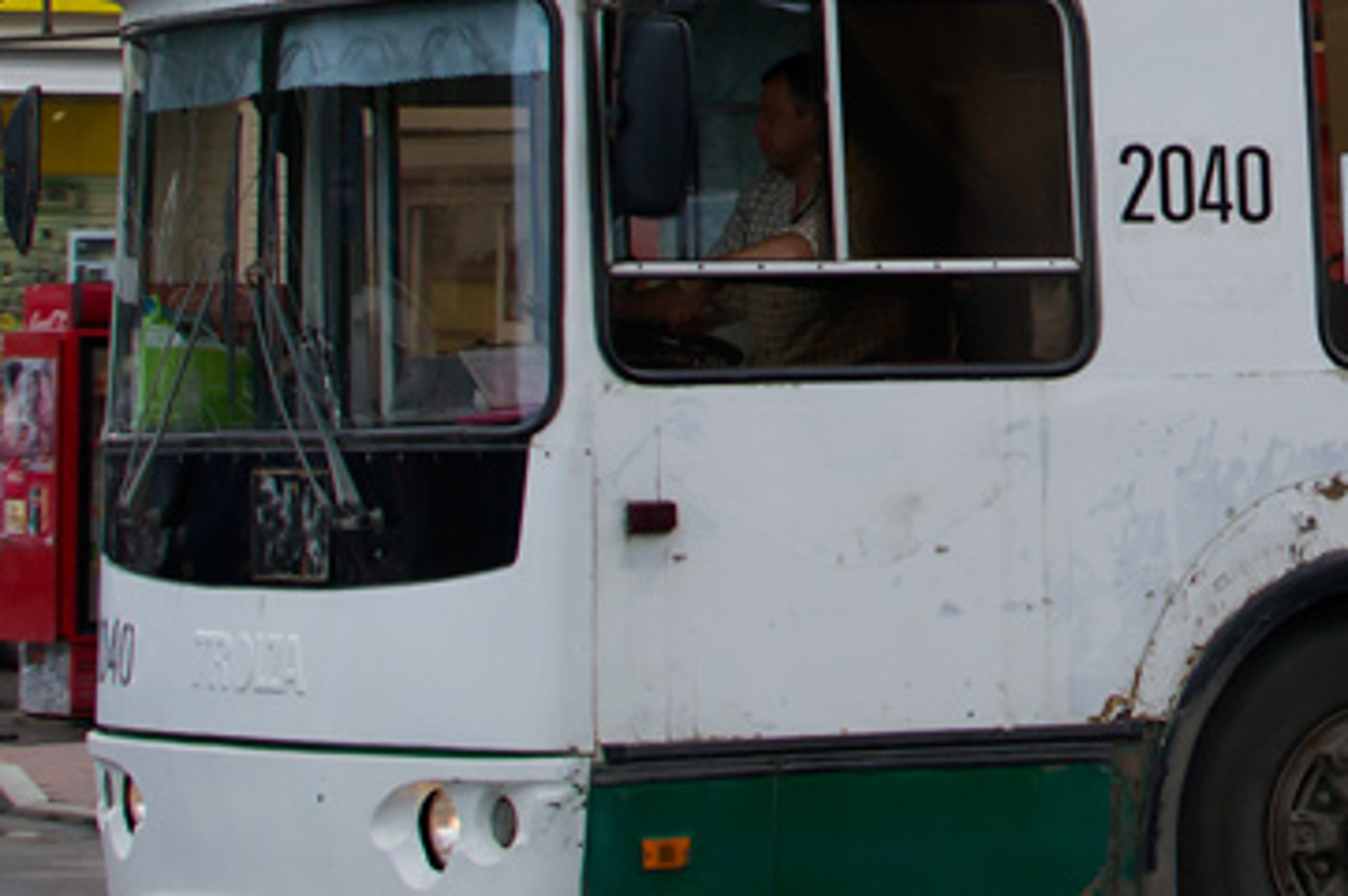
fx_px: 6534
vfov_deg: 7.8
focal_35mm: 175
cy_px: -119
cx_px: 1841
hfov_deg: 11.4
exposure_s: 1/320
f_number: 6.3
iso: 200
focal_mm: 35
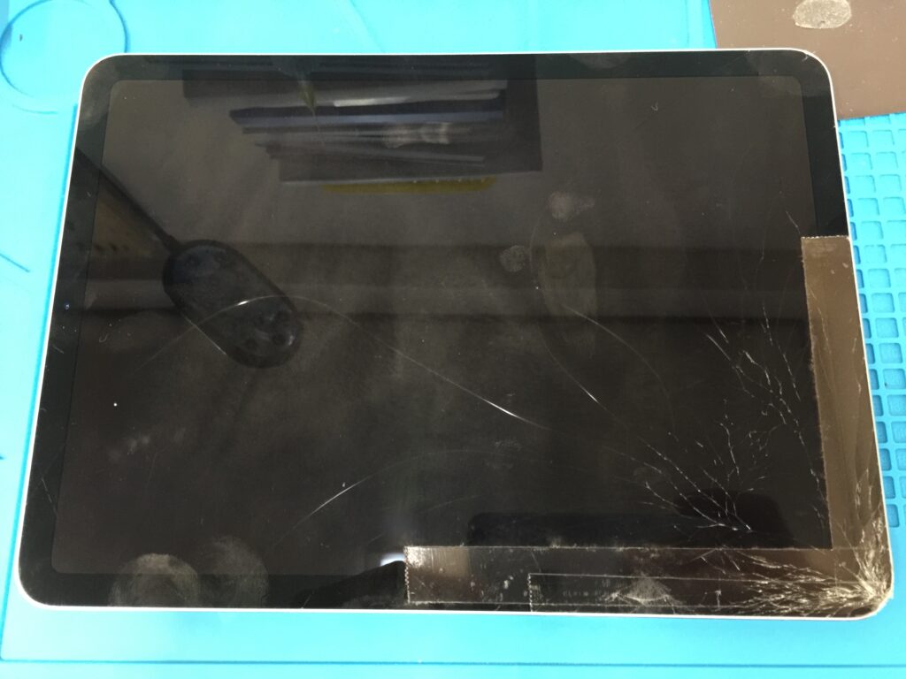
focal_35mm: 29
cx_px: 453
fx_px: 759
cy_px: 340
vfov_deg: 48.2
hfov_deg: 61.7
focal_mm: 4.15
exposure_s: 1/10
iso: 125
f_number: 2.2
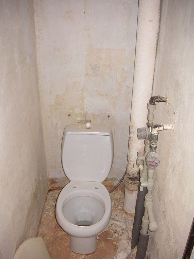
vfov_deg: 50.1
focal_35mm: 37
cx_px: 97
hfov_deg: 38.7
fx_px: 276
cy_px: 130
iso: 160
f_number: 2.8
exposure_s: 1/45
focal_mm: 6.1
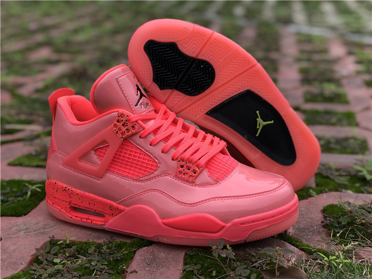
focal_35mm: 52
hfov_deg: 36.8
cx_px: 186
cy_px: 140
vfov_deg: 28.0
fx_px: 559
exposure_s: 1/265
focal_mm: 6
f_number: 2.4
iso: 16
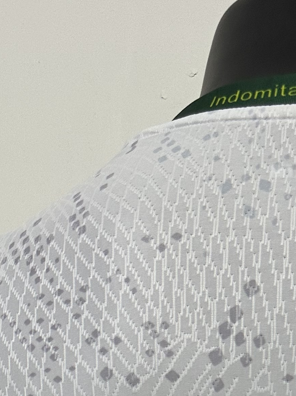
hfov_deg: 17.2
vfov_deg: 19.7
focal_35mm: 83
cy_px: 629
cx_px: 319
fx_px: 947
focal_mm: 6.86
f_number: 1.78
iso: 200
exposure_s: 1/50
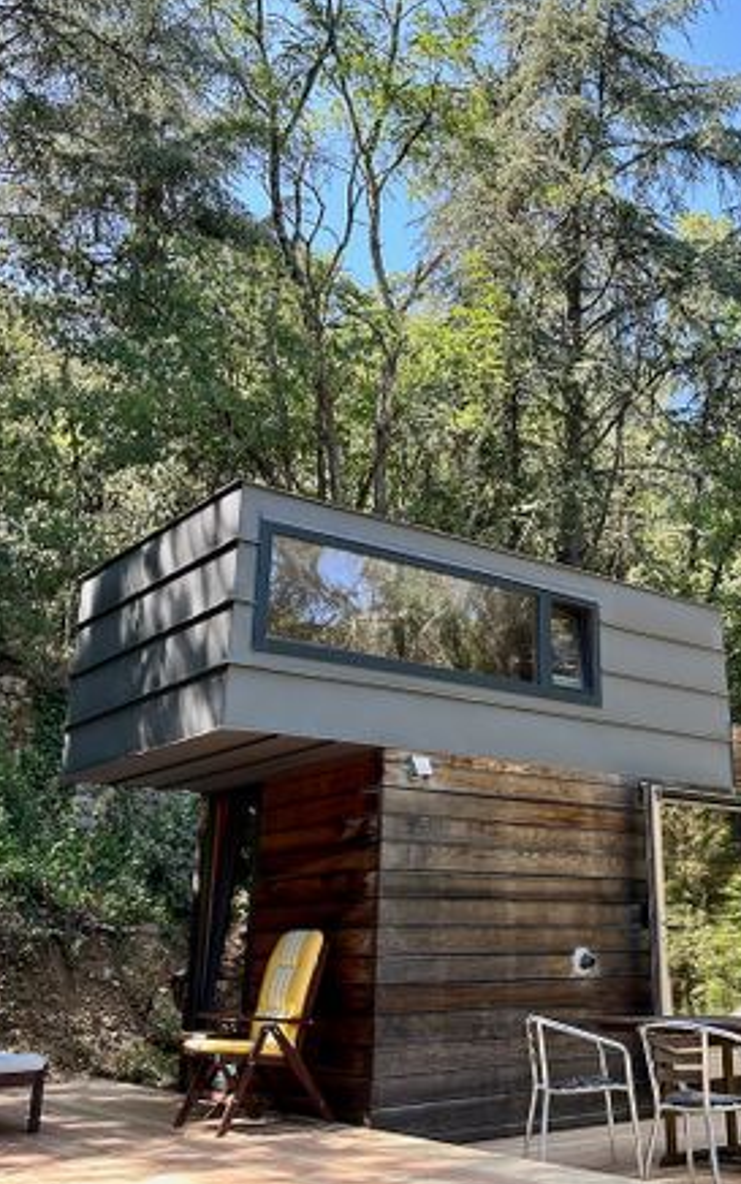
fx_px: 1129
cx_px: 527
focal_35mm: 35
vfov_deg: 55.3
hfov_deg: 35.7
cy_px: 578
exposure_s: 1/422
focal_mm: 6.86
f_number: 1.78
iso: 80
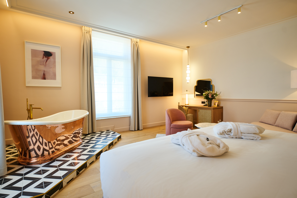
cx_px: 148
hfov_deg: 86.9
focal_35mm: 19
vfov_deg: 64.6
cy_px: 99
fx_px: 157
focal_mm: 19
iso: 64
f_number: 3.2
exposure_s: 1/80
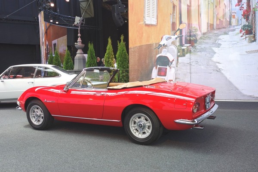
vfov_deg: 36.9
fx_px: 258
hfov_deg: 53.1
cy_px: 86
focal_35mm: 36
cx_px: 129
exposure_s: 1/80
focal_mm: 13.25
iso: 125
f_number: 2.8
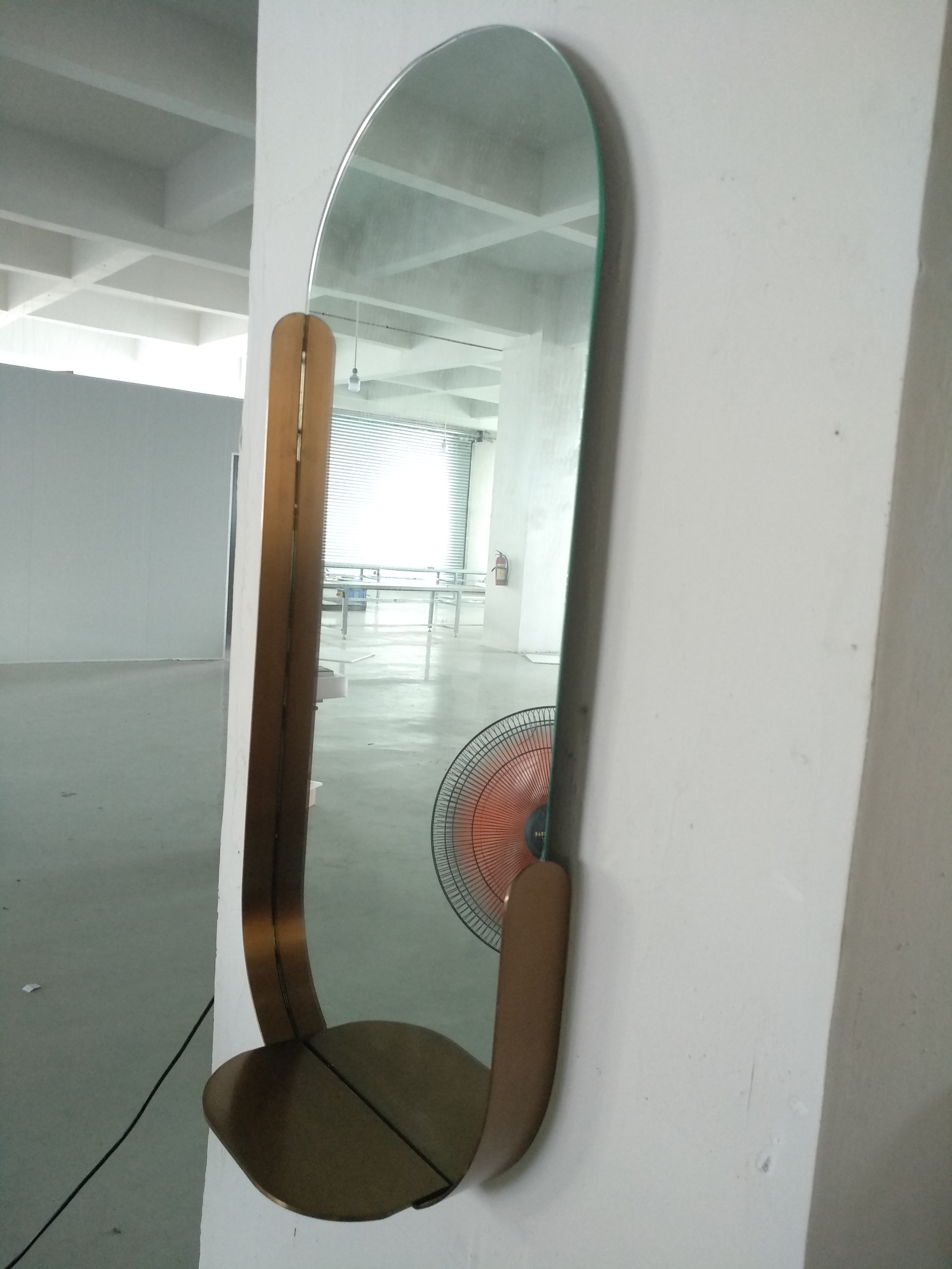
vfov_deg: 76.4
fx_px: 807
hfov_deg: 61.1
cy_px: 634
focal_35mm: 22
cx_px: 476
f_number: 2.2
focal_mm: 3.81
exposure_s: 1/50
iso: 400
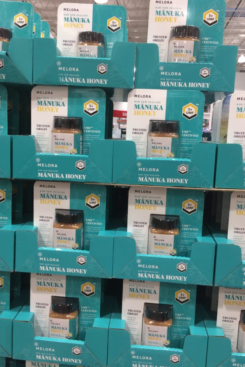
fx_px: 316
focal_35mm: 31
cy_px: 179
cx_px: 122
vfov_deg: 60.3
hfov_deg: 42.3
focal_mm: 4.15
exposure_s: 1/30
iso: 80
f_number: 2.2
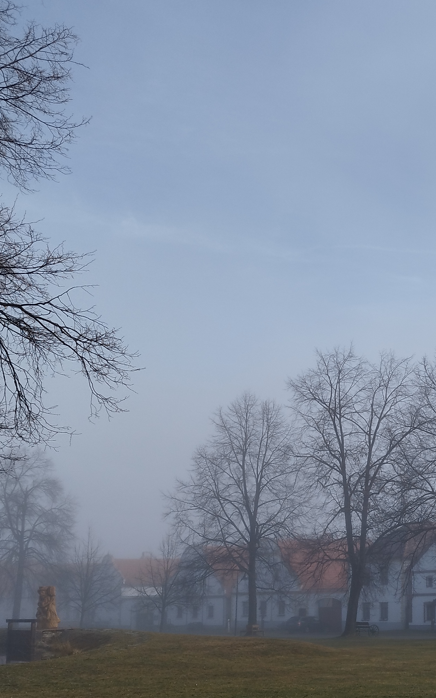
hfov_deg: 21.3
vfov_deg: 37.9
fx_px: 1008
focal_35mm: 53
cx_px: 618
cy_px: 444
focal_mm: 5.95
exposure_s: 1/764
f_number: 1.89
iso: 50
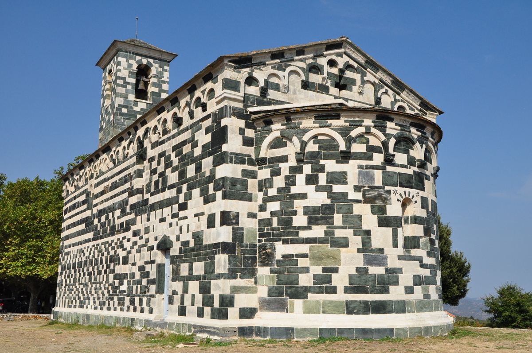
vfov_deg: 35.4
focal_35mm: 38
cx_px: 266
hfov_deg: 51.3
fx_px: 553
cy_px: 176
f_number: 13
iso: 400
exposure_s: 1/640
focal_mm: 25
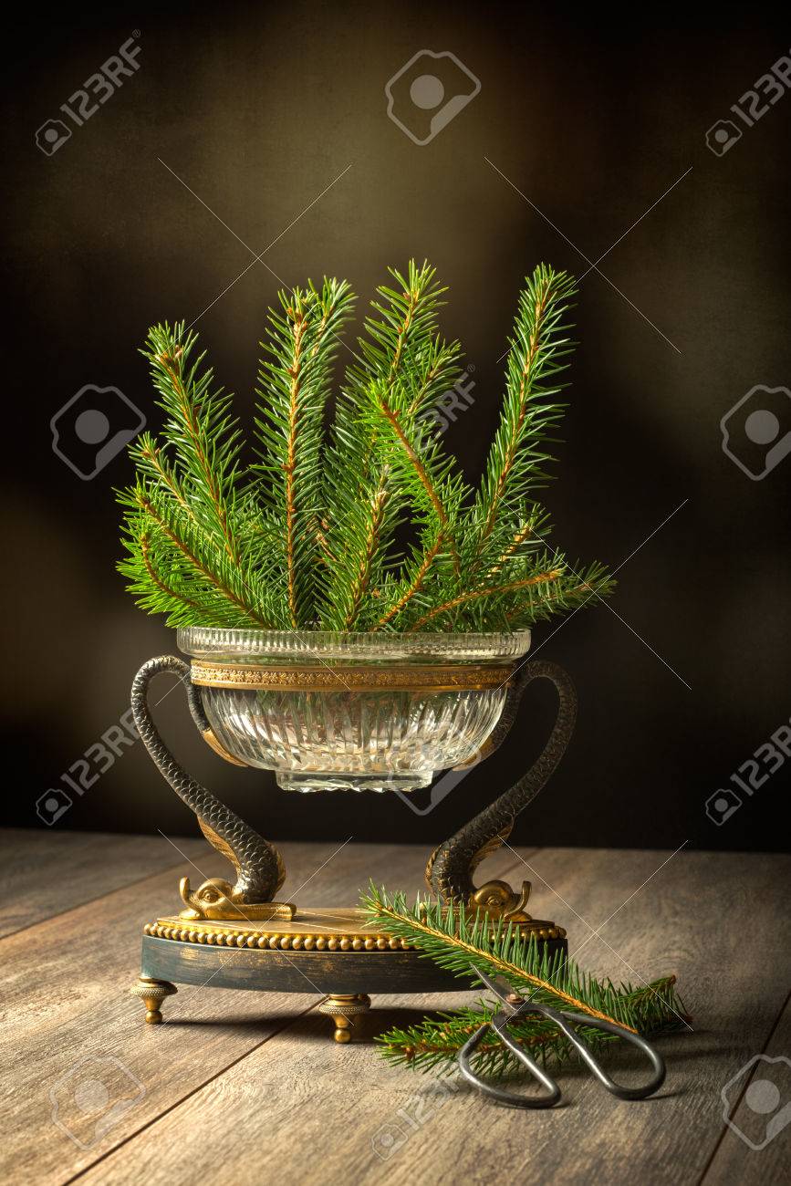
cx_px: 396
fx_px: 2800
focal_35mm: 85
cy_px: 593
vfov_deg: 23.9
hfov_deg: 16.1
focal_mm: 85
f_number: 13
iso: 100
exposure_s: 1/250
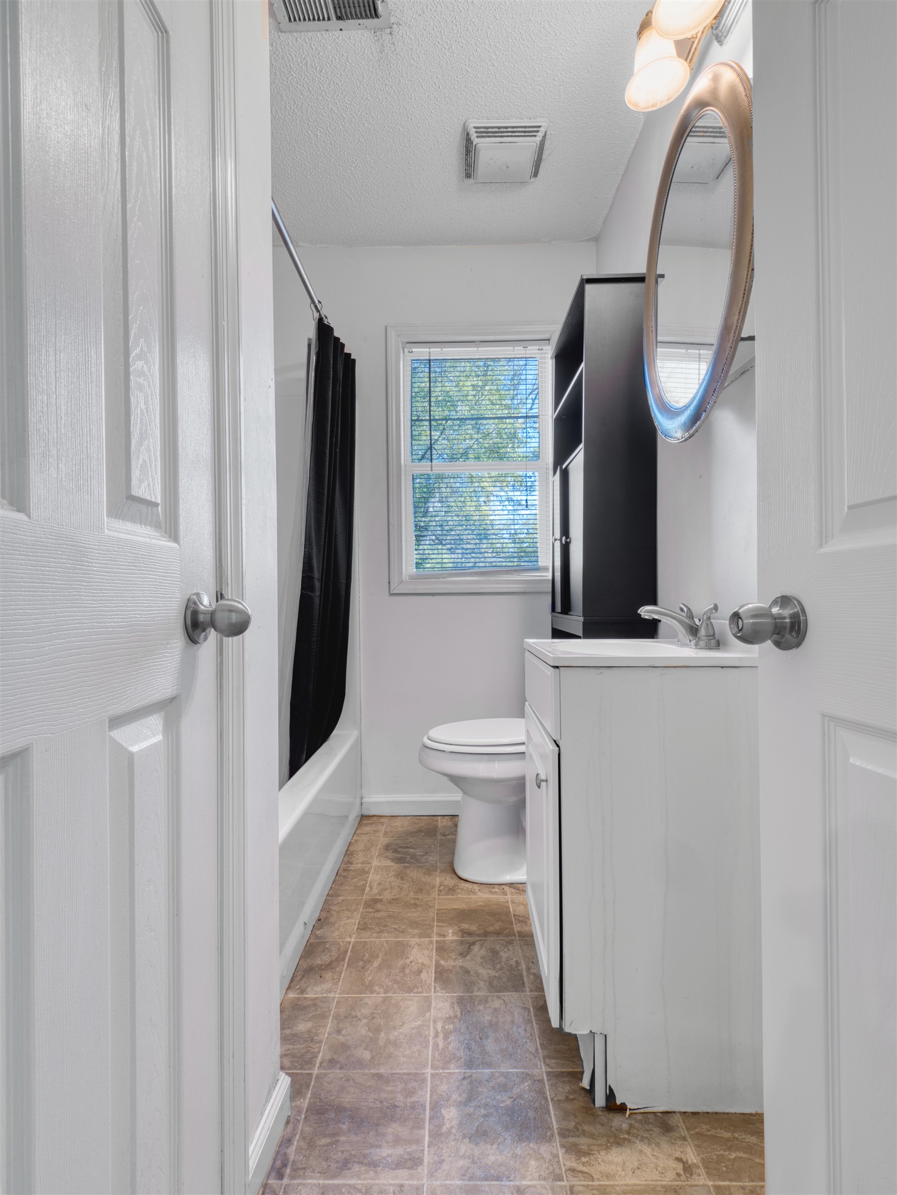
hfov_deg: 78.1
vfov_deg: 94.5
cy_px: 598
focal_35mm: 16
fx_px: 553
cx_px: 448
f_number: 8
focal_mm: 8
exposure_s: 1/5
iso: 100
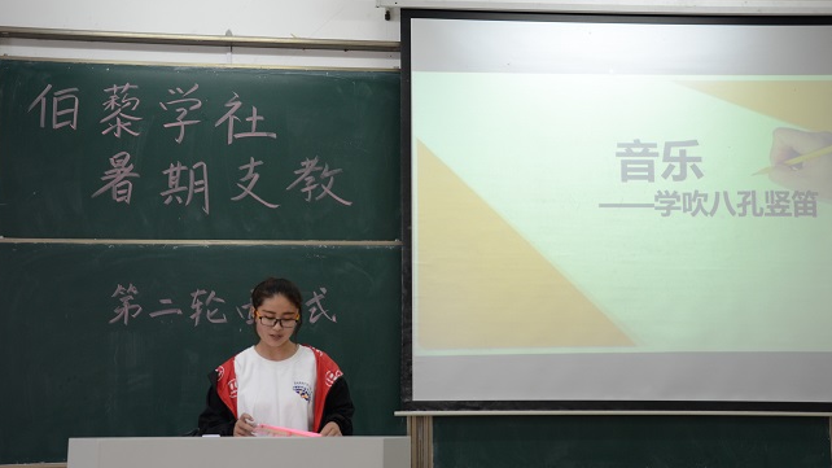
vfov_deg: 21.6
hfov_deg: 37.5
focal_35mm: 56
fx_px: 1225
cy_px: 228
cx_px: 412
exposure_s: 1/45
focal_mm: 35
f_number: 4.5
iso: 640
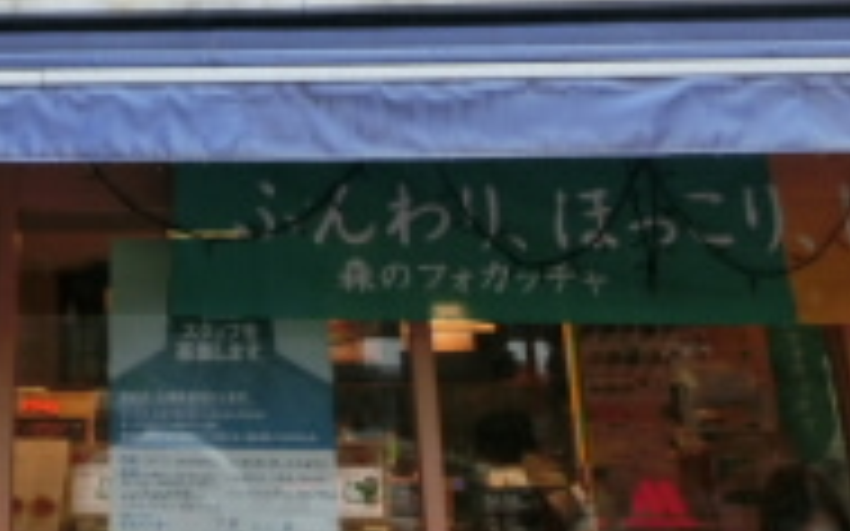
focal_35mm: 58
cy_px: -38
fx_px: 1343
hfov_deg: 33.0
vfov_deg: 21.3
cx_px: 54
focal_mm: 4.24
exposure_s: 1/125
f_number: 3
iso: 125
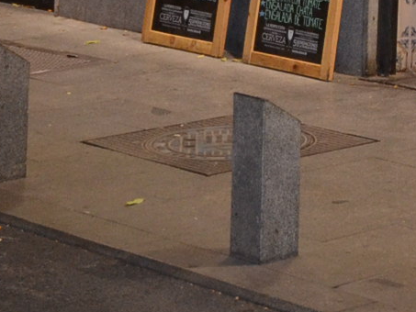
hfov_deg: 10.7
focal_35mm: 176
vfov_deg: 8.1
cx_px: 662
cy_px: -306
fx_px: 2116
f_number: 3.8
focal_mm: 24
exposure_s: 1/60
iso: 800
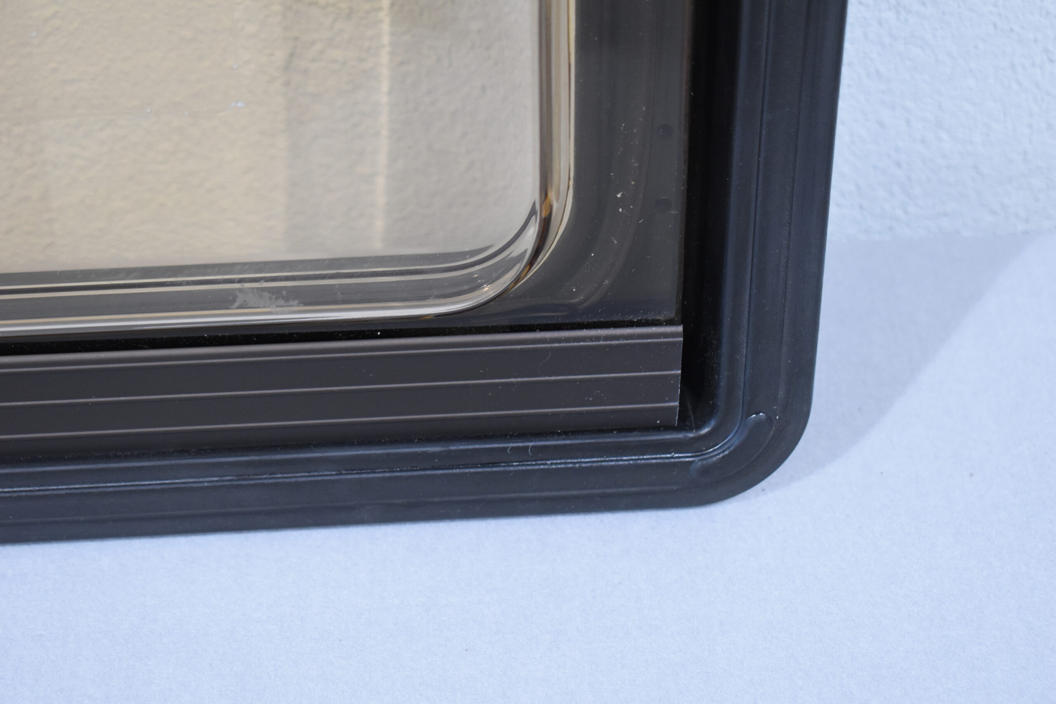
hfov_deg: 28.1
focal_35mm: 72
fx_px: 2112
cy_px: 352
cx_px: 528
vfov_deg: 18.9
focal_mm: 48
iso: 1600
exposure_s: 1/125
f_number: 5.3
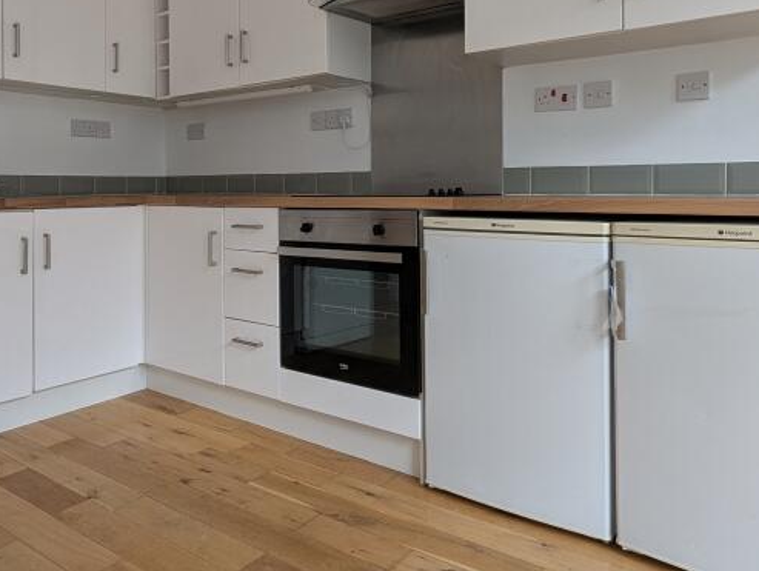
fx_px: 593
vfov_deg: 50.3
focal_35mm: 27
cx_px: 288
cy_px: 181
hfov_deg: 64.4
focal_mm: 1.95
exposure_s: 1/47.5
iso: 42
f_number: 2.2
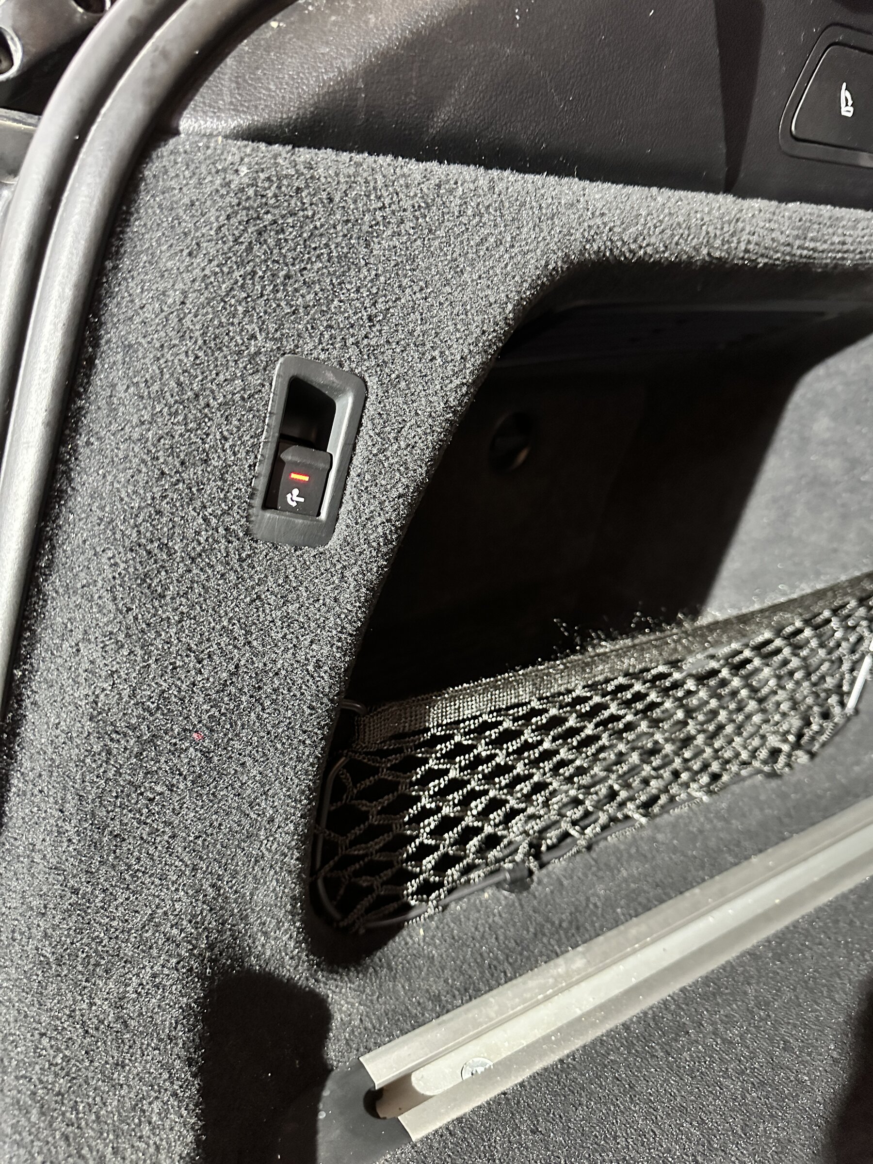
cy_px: 582
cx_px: 436
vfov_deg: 71.6
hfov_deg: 56.8
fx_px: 807
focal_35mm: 24
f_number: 1.78
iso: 1000
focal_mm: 6.86
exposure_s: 1/33
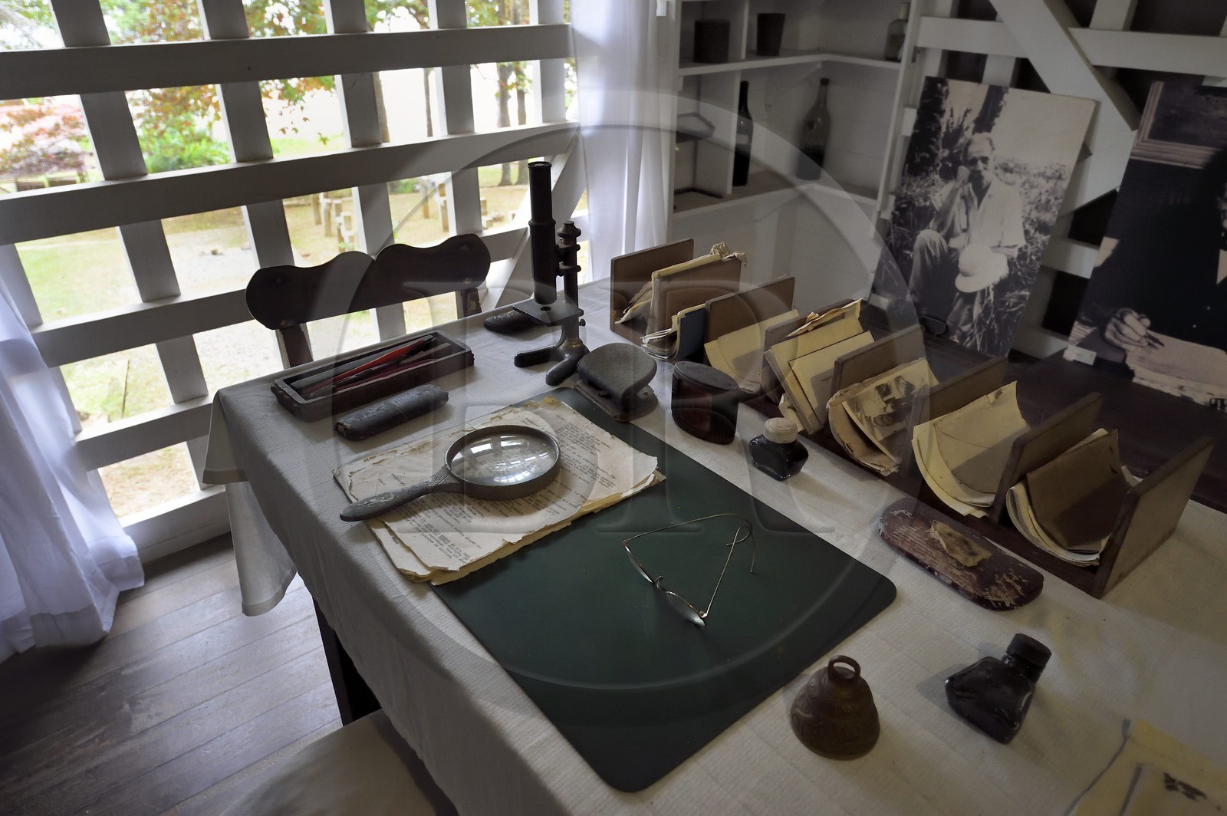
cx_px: 614
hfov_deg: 73.8
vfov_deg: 53.1
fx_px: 817
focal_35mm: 24
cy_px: 408
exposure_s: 1/60
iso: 3200
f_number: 8
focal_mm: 24
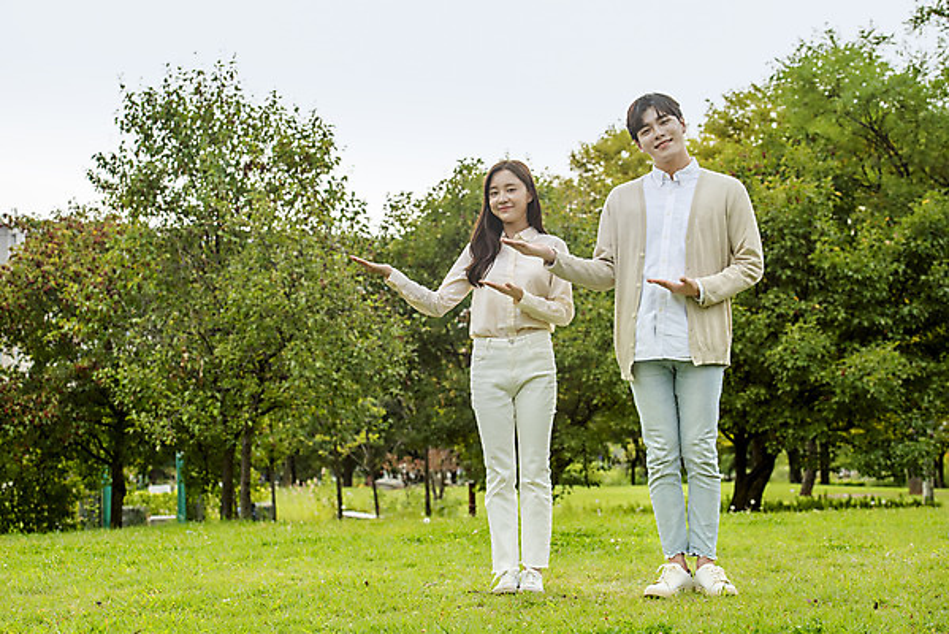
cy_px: 317
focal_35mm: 70
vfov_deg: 19.5
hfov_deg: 28.8
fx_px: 1846
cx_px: 474
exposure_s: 1/160
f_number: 4.5
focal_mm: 70
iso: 320
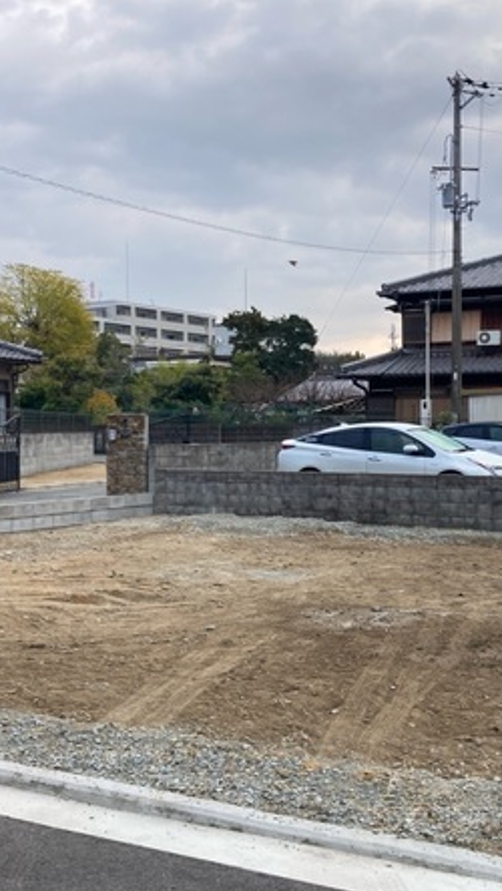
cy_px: 450
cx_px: 299
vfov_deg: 46.4
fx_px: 1040
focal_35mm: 44
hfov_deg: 27.1
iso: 20
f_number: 1.8
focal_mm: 3.99
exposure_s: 1/511
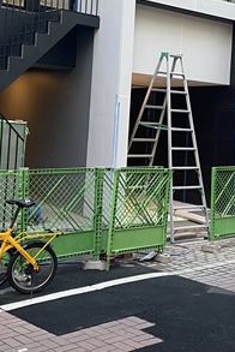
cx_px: 163
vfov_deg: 33.6
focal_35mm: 59
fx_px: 576
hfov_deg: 22.9
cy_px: 113
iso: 100
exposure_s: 1/50
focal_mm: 4.25
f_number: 1.8
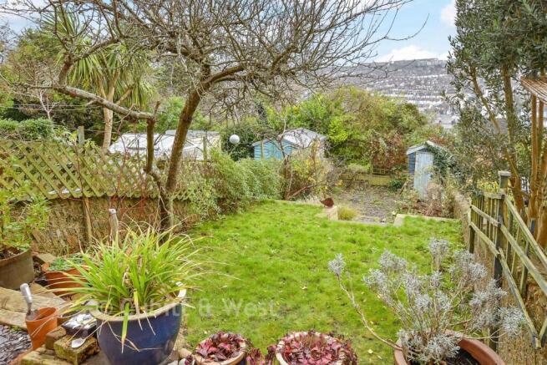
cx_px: 274
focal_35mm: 22
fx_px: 334
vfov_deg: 57.3
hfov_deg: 78.6
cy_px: 182
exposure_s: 1/50
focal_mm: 15
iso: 200
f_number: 8
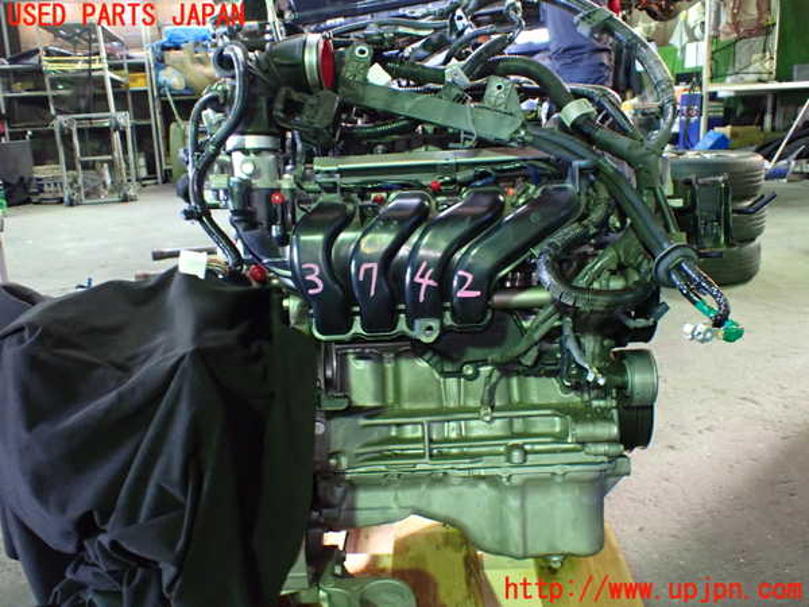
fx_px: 701
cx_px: 404
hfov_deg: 60.0
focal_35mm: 30
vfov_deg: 46.8
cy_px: 304
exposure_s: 1/30
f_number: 2.3
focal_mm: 5.4
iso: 800
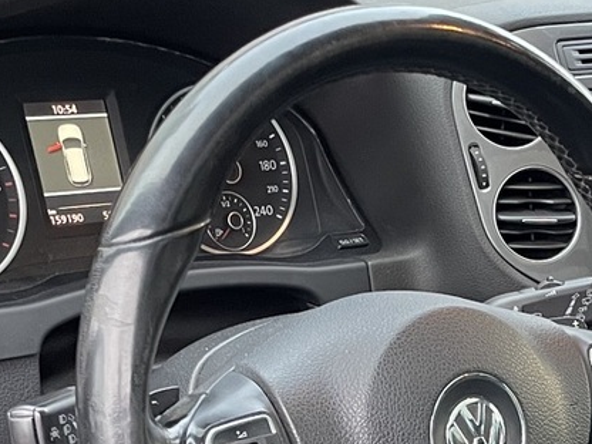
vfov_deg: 15.2
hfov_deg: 21.1
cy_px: 669
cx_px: 575
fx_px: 1539
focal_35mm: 90
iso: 320
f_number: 1.6
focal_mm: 4.2
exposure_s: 1/60
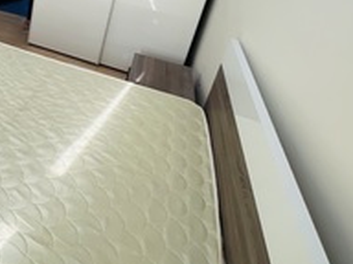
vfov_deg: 41.3
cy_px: 19
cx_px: -3
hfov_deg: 47.9
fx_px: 316
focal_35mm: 31
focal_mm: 1.57
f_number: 1.8
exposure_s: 1/99
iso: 250
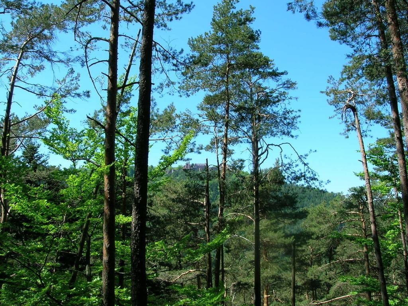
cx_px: 204
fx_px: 401
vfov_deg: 41.8
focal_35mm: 34
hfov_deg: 54.0
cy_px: 153
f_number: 4.9
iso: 50
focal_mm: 5.7
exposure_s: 1/184
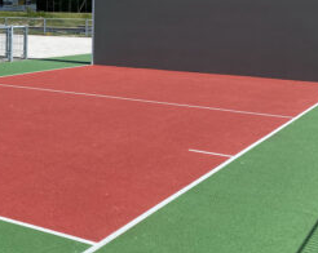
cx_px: 39
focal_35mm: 62
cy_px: 30
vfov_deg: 23.9
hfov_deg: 29.4
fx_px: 583
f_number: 1.8
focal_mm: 4.2
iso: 32
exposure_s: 1/2688
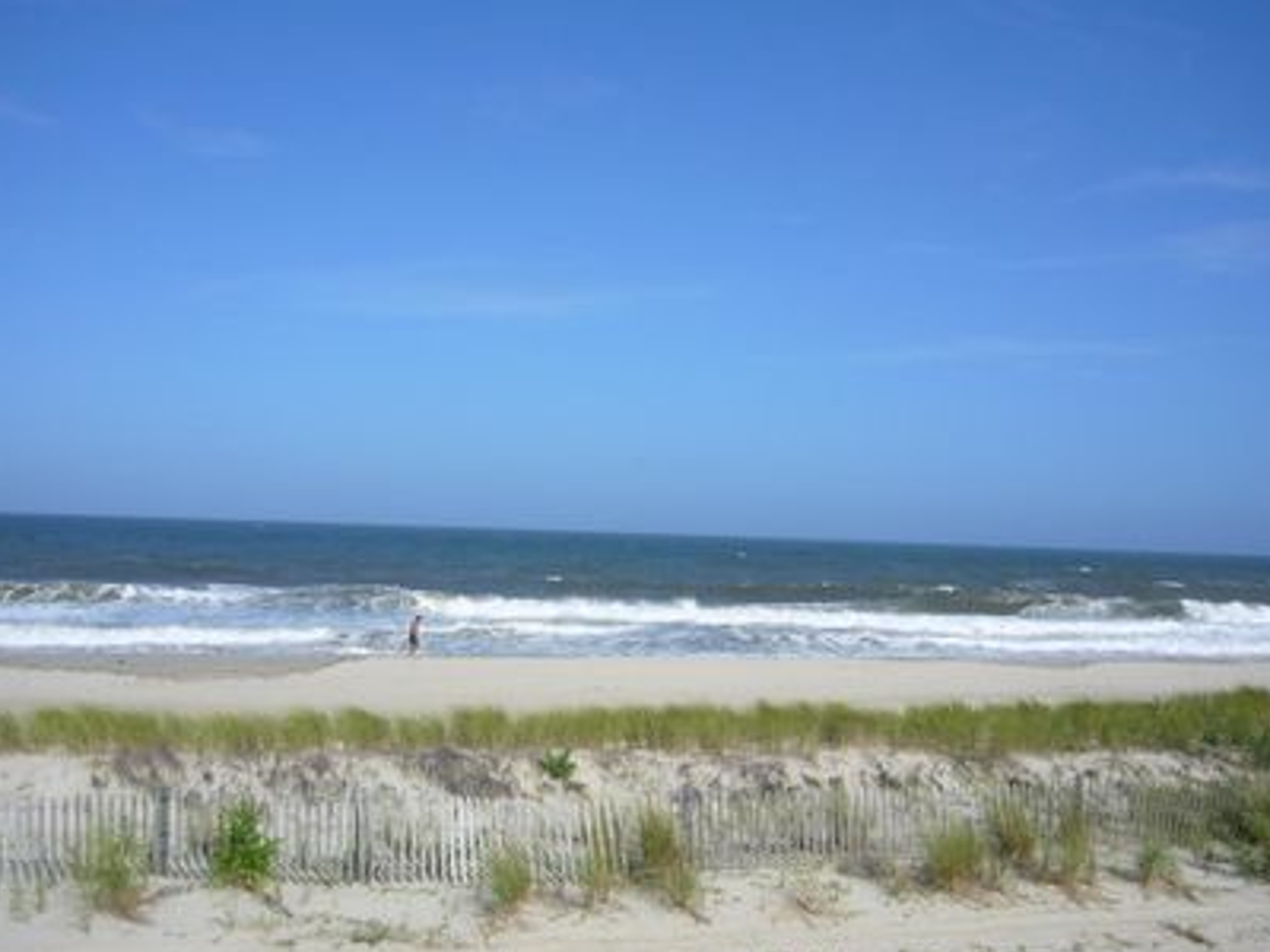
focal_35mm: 35
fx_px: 1284
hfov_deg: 52.6
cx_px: 625
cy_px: 570
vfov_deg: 40.5
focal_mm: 4.6
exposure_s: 1/640
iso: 80
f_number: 5.6
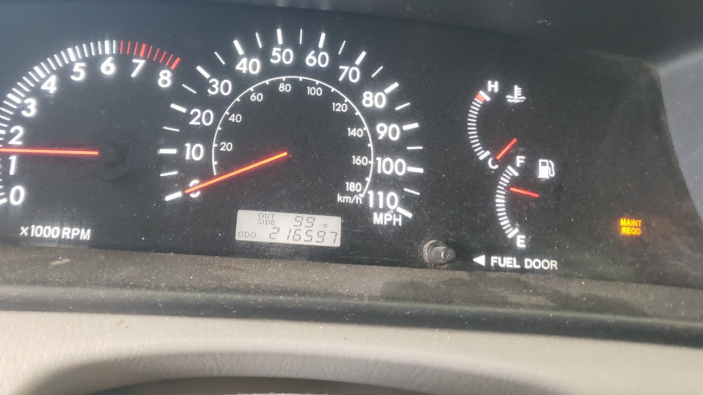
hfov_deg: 56.4
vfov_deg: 33.2
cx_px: 295
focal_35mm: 35
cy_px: 108
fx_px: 652
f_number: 1.5
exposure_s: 1/30
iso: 325
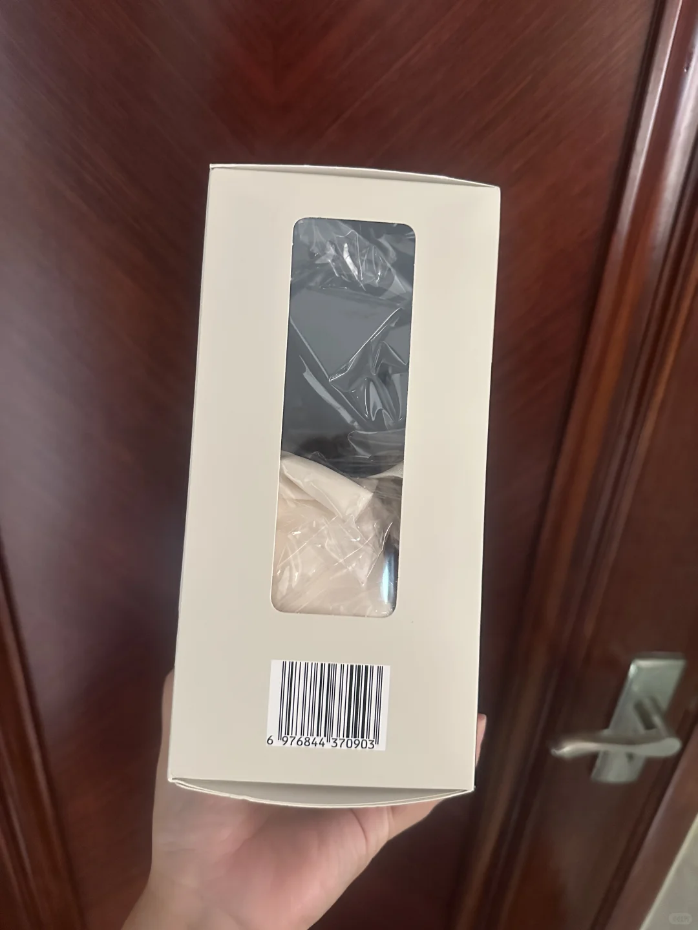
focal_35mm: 24
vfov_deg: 71.6
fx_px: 645
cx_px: 349
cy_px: 465
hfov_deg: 56.8
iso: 1000
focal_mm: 6.86
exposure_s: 1/49
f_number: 1.78
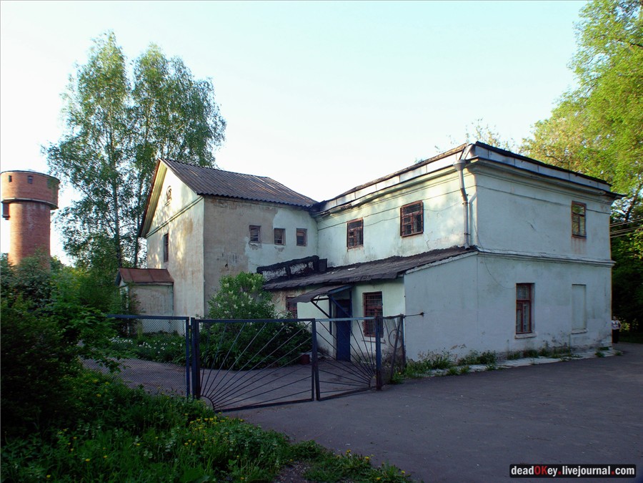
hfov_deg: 52.6
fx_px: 650
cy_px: 242
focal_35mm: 35
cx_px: 322
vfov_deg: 40.7
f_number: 6.3
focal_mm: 8.9
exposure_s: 1/53
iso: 100
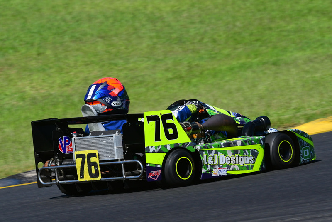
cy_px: 111
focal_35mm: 435
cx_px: 166
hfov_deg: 4.7
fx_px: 4013
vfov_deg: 3.2
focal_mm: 290
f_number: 13
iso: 500
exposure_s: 1/640
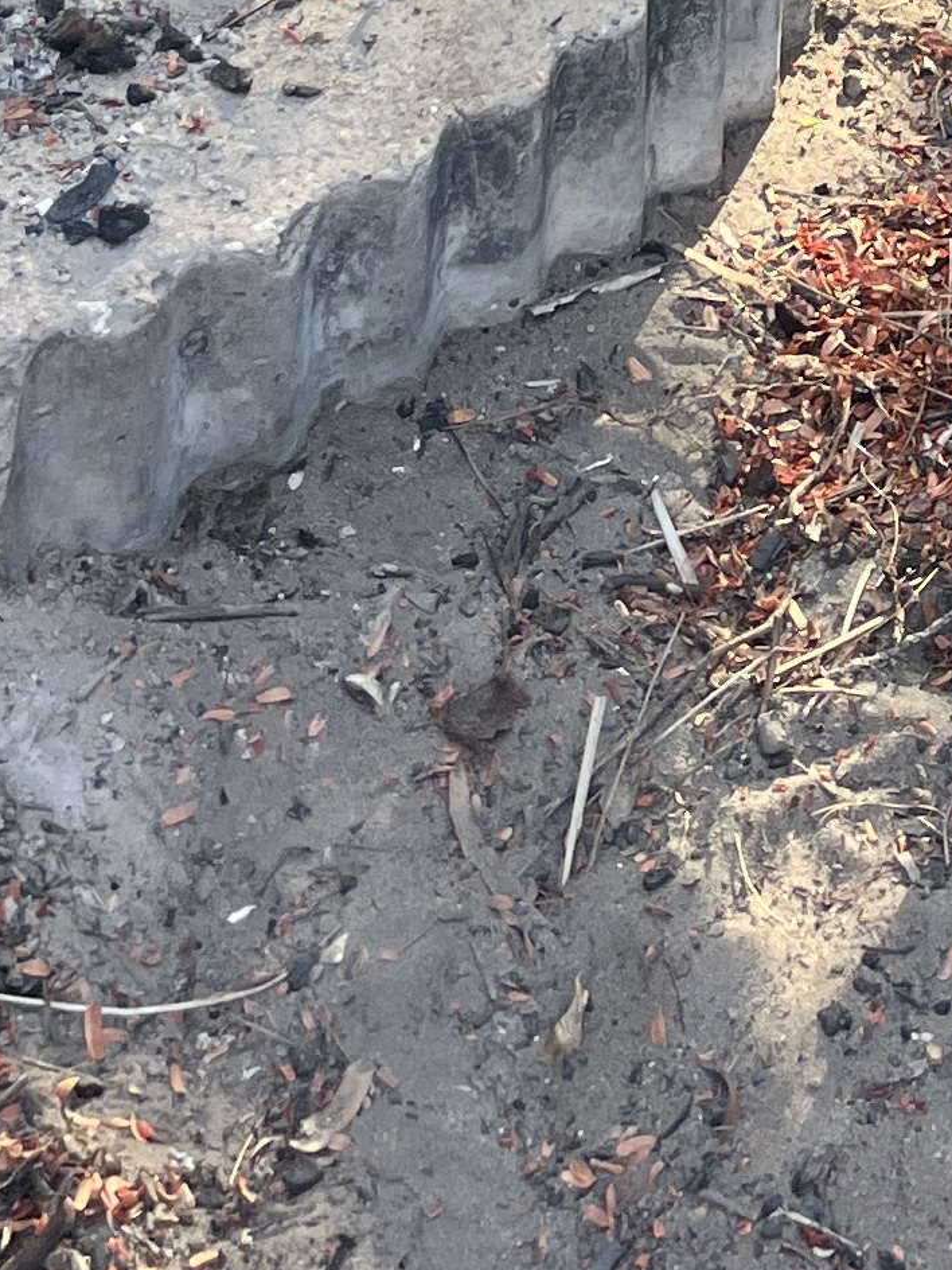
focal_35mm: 111
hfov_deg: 13.0
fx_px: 4070
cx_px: 1147
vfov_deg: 15.2
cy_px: -1044
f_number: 1.6
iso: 40
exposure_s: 1/283
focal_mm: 5.1
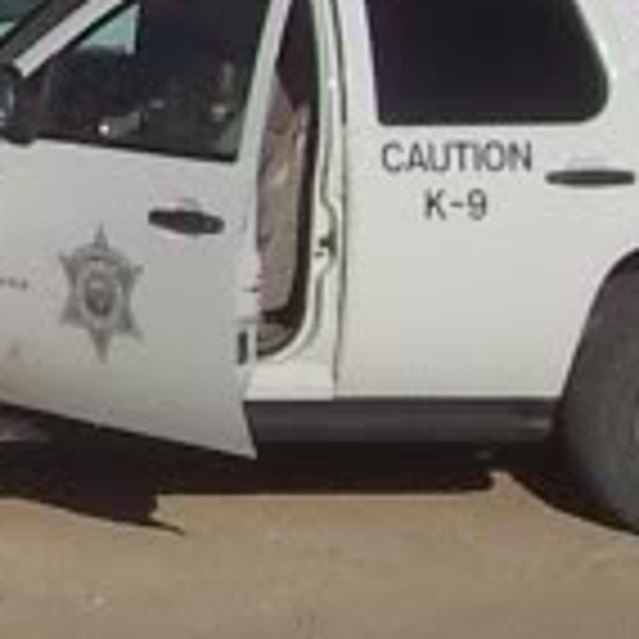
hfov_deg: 6.9
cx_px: -1040
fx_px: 4929
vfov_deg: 7.4
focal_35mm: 236
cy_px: -32
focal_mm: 5.6
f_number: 5.6
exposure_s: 1/1000
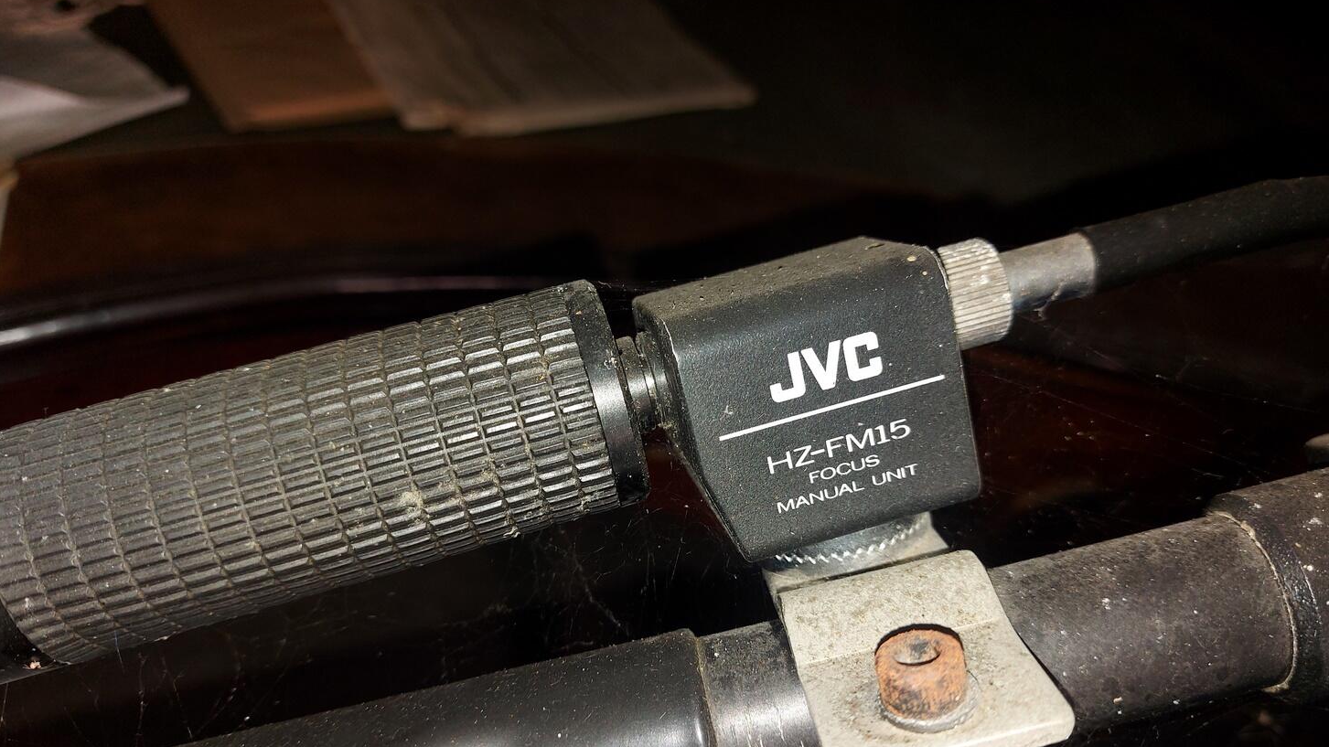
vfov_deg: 42.8
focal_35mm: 27
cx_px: 669
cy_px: 429
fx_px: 951
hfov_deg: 69.9
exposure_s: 1/60
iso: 64
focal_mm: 5.23
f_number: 1.8
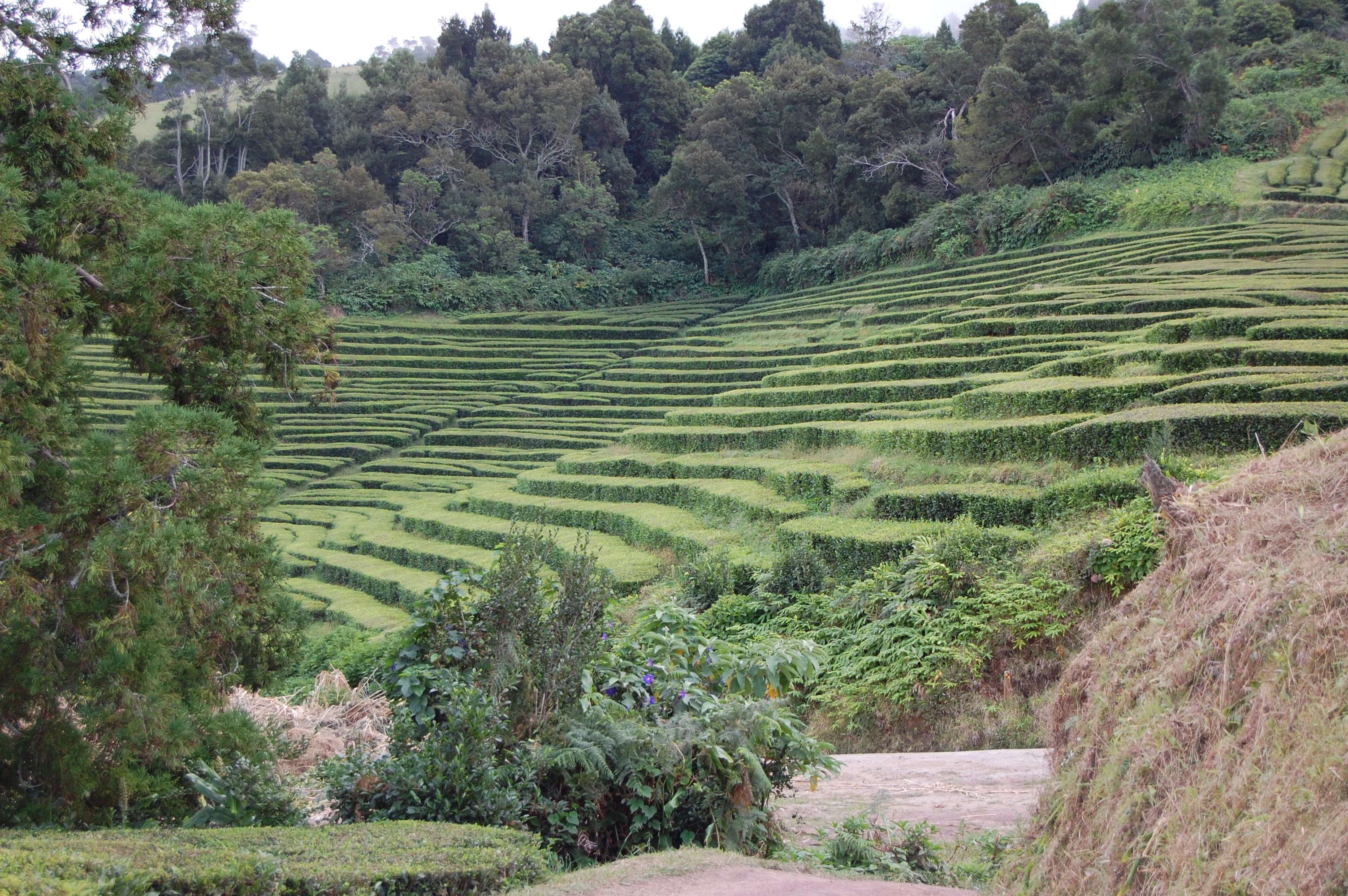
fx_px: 2694
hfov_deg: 28.1
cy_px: 448
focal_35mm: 72
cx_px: 674
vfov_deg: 18.9
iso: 220
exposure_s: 1/125
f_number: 5.6
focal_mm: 48
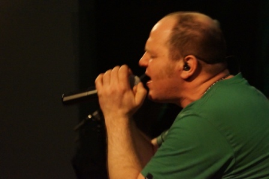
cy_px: 90
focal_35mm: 165
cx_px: 134
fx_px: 1232
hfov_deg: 12.5
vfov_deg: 8.3
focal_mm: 110
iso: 6400
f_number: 5.6
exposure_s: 1/50
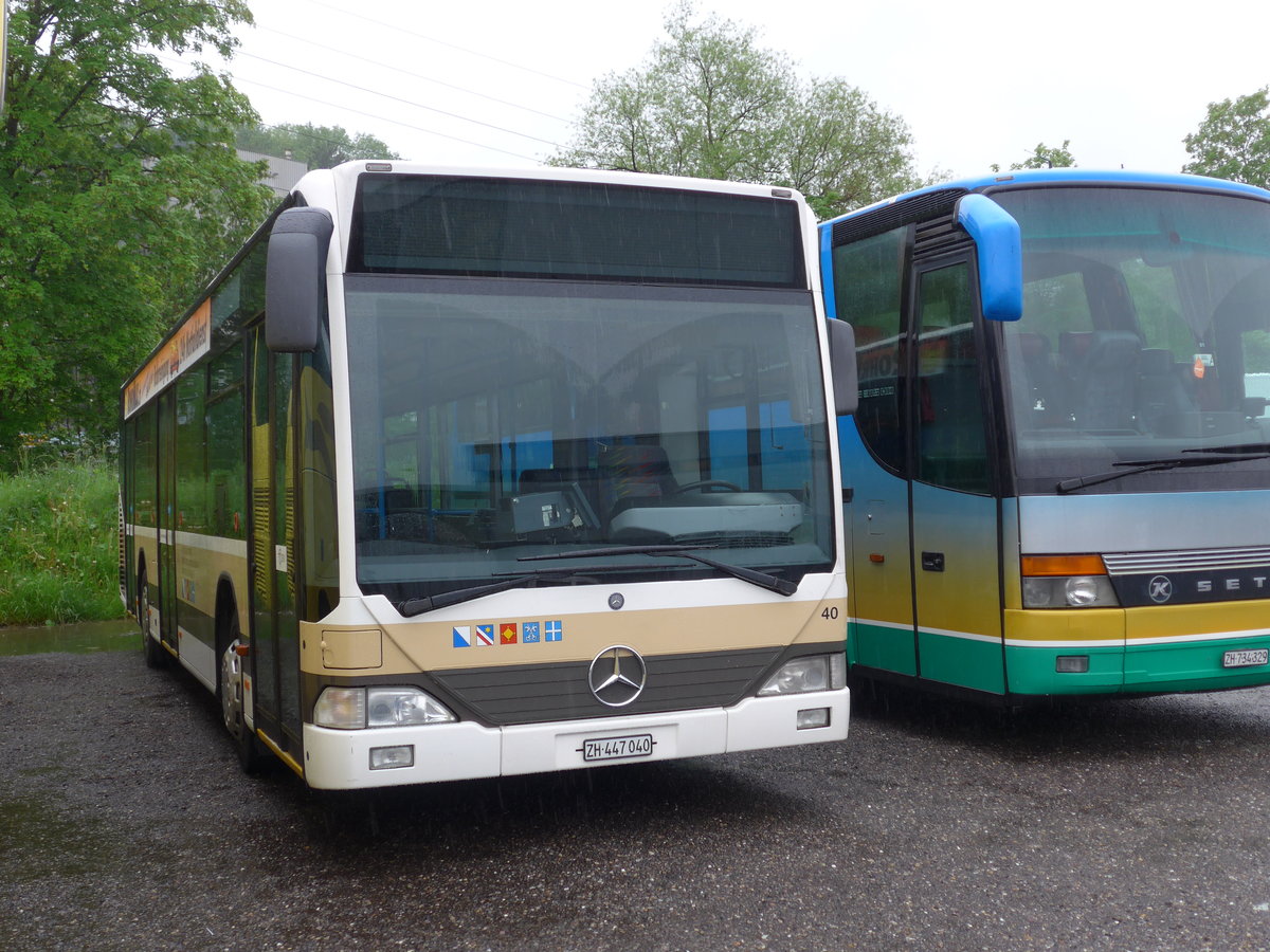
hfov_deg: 45.8
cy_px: 476
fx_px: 1504
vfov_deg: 35.1
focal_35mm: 41
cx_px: 635
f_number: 2.8
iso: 80
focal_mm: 8.4
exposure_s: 1/200
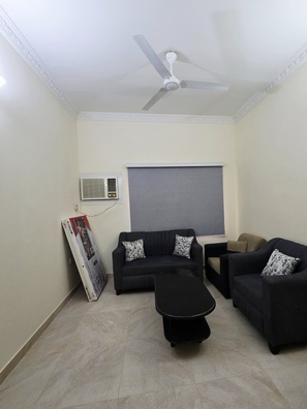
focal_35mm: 15
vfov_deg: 98.2
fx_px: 177
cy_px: 208
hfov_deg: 81.3
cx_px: 173
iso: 250
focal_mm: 2.2
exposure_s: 1/101
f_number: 1.9
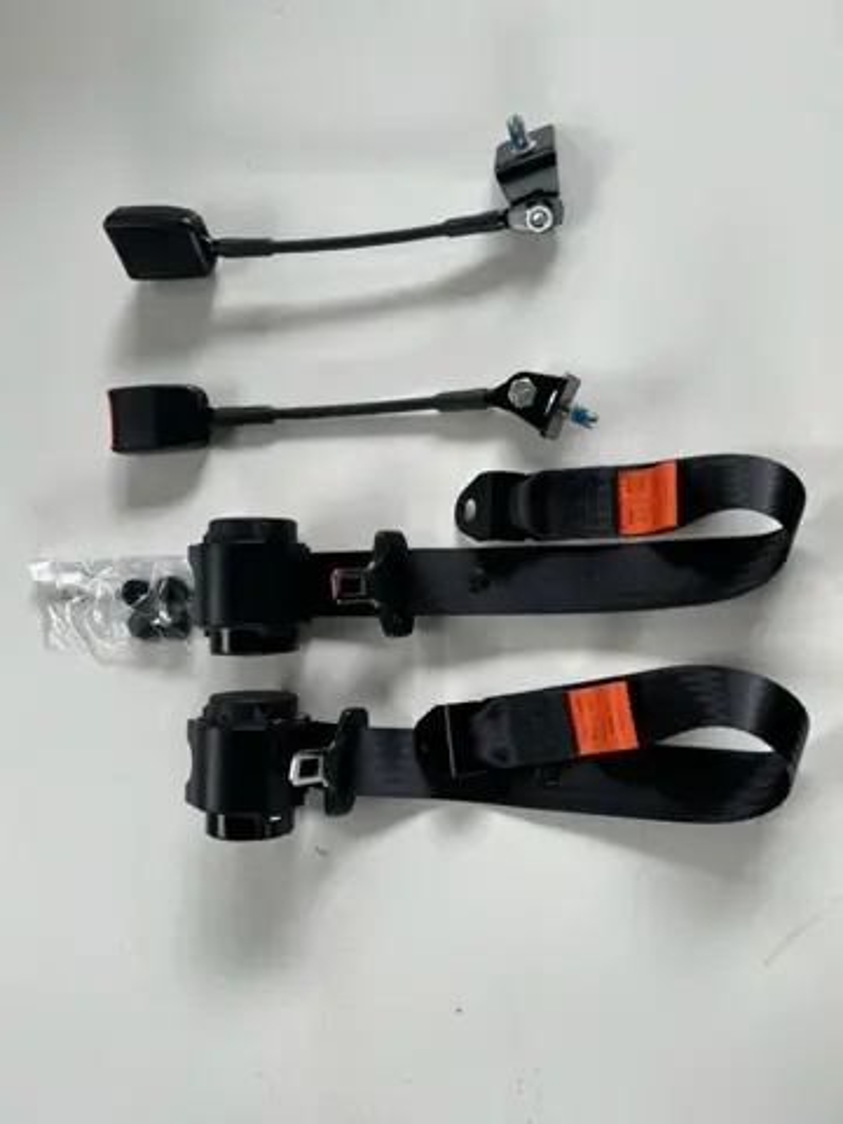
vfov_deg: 67.3
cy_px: 562
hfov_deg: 53.1
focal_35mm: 26
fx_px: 844
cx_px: 422
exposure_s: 1/121
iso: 32
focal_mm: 5.7
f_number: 1.5
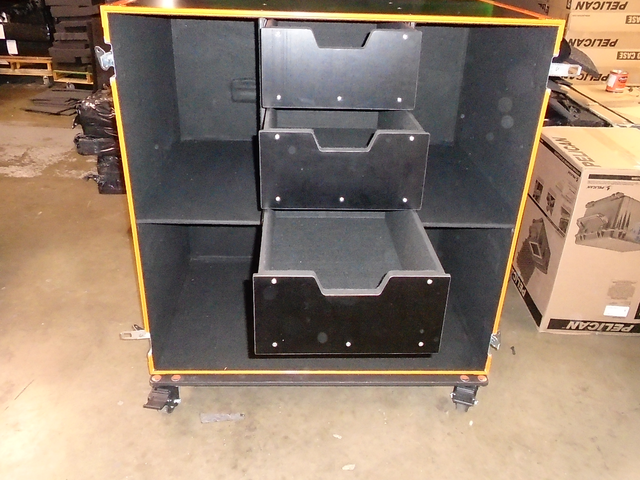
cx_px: 320
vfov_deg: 45.4
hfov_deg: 58.4
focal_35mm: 31
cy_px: 240
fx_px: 573
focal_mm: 5.5
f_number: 3.5
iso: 1600
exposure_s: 1/40
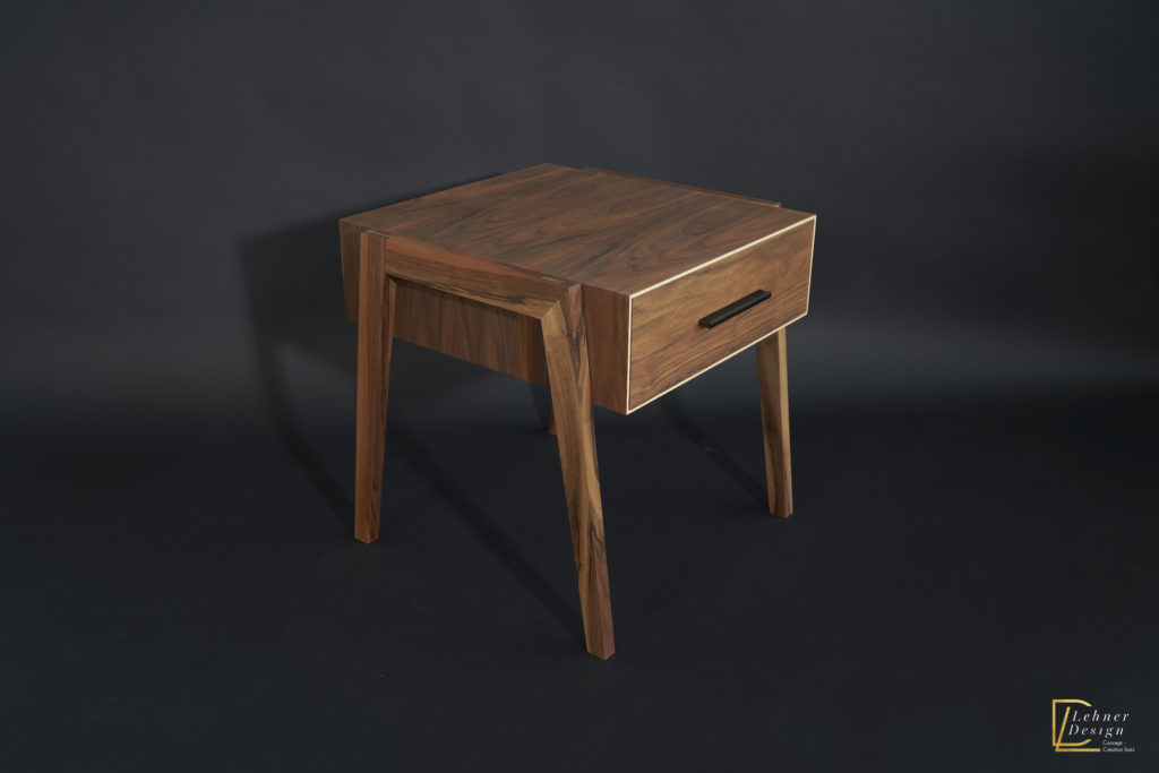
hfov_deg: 54.4
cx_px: 580
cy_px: 386
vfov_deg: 37.9
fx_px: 1127
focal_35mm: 35
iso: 200
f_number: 8
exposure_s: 1/1.59
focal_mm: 35
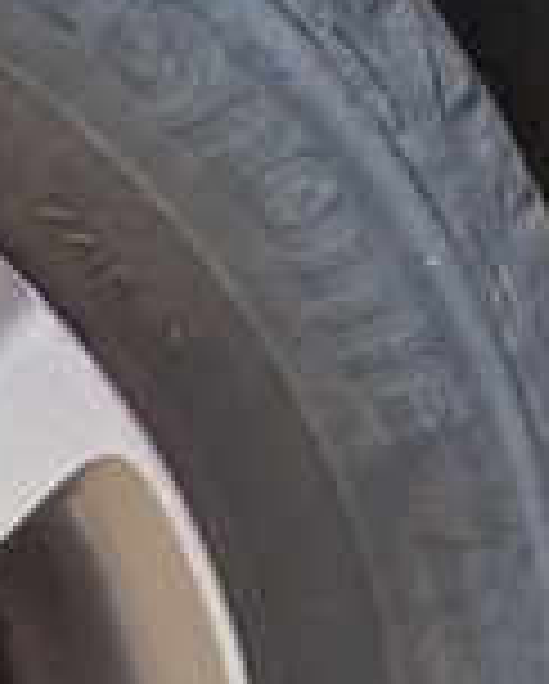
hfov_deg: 11.6
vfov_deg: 15.7
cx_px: -598
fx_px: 2392
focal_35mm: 118
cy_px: 824
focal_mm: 5.4
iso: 50
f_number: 1.8
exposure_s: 1/187
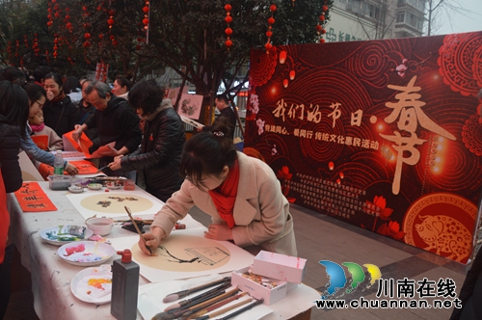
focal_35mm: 27
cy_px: 160
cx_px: 241
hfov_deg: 67.4
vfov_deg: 47.8
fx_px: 361
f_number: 5
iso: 400
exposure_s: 1/100
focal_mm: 18
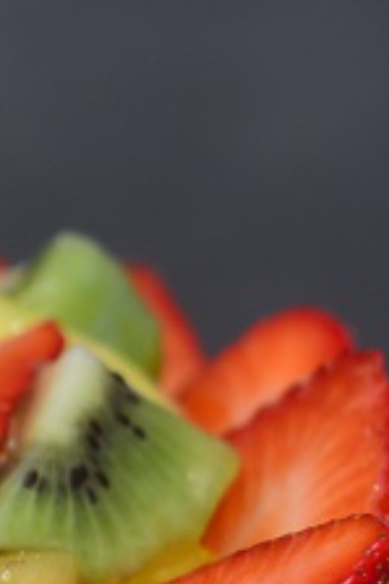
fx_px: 3620
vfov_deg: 9.1
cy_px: 690
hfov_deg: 5.9
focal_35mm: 223
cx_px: -538
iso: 500
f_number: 4
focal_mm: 50
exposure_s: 1/50
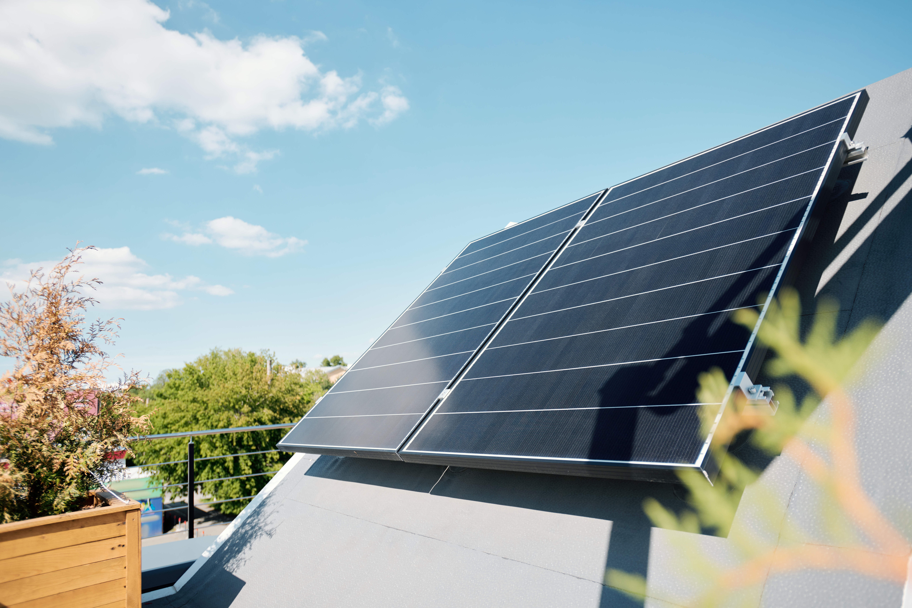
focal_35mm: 24
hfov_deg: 73.7
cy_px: 304
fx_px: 608
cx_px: 456
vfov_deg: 53.1
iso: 100
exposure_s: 1/1000
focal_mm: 24
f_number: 3.5
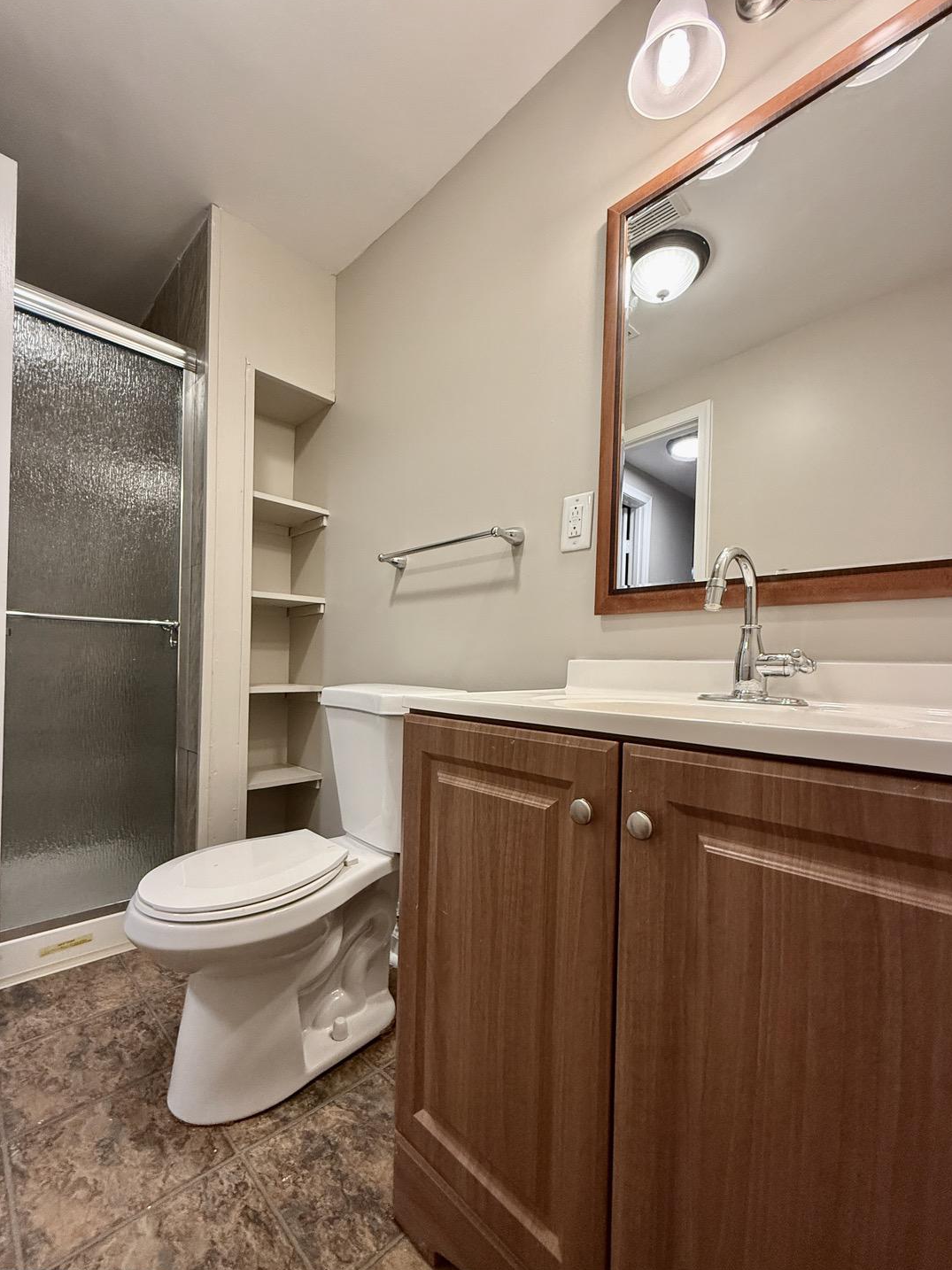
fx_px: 550
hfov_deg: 81.7
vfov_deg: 98.1
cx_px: 452
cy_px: 670
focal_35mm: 15
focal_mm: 2.22
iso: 320
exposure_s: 1/120
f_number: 2.2
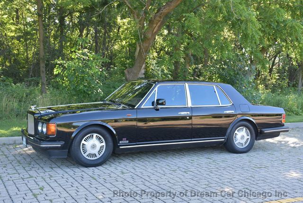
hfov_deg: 43.6
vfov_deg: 29.9
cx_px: 152
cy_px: 102
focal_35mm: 45
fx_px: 379
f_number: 7.1
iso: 800
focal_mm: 30
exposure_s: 1/200
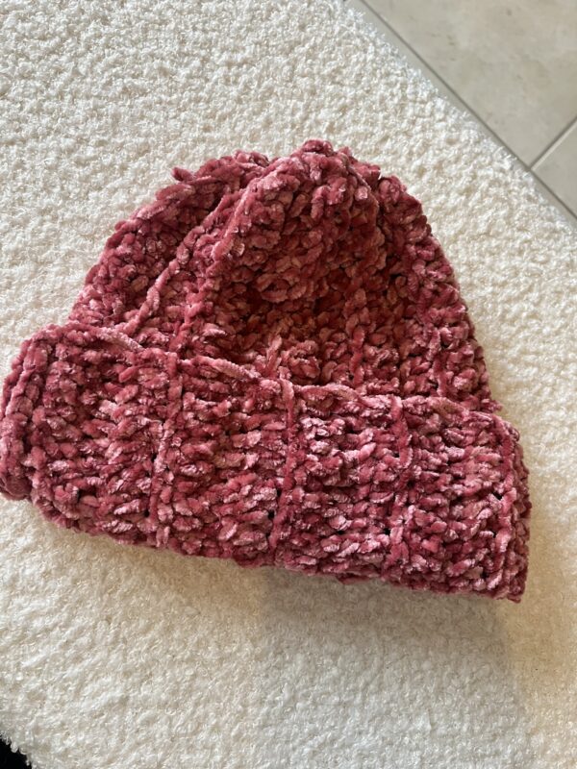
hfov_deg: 53.1
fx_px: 578
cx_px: 288
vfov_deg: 67.3
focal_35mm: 26
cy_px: 384
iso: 100
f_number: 1.6
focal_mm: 5.1
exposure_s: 1/50
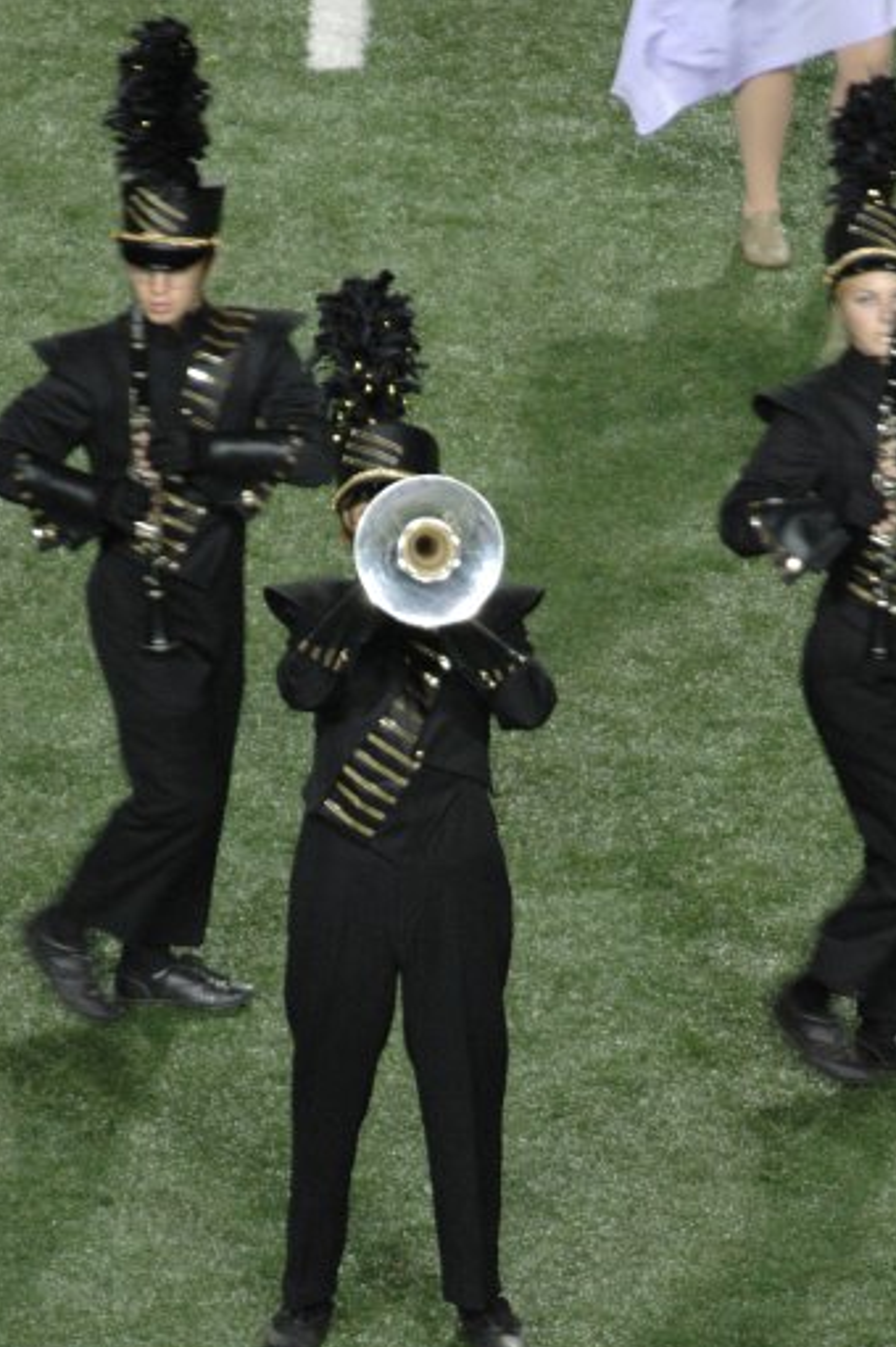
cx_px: 423
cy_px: 743
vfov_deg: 2.9
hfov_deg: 2.0
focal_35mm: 704
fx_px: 26316
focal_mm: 400
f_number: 5.6
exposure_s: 1/60
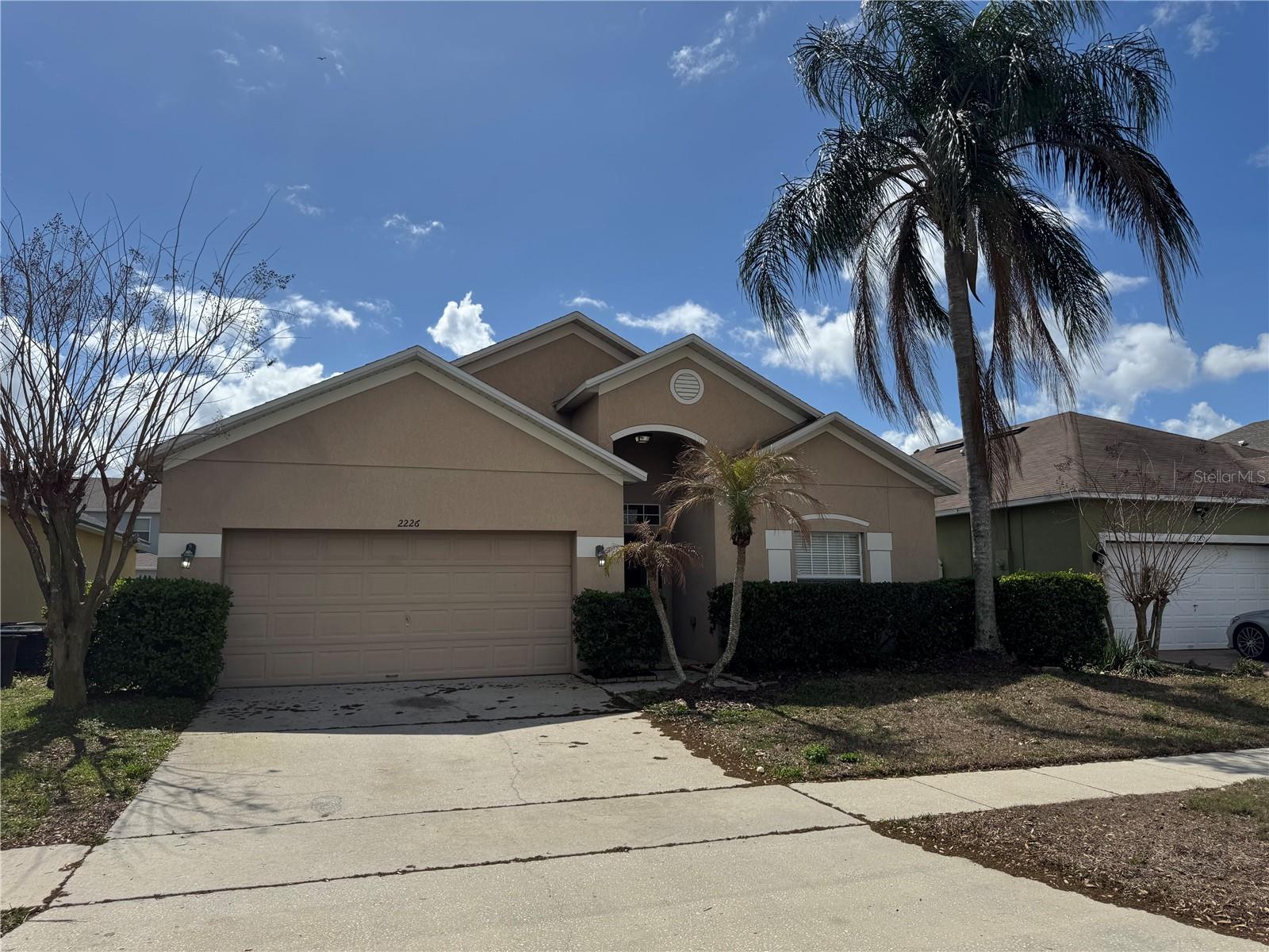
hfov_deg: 71.6
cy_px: 476
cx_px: 634
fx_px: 880
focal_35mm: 24
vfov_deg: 56.8
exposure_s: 1/7937
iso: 80
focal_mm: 6.76
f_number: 1.78
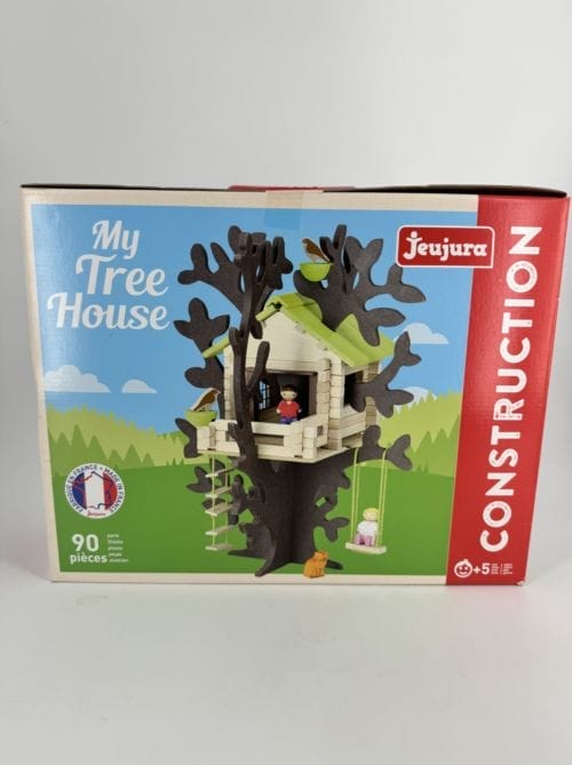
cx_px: 286
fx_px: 530
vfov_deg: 71.7
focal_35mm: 24
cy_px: 382
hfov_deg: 56.7
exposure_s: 1/782
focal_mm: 6.76
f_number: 1.78
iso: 80
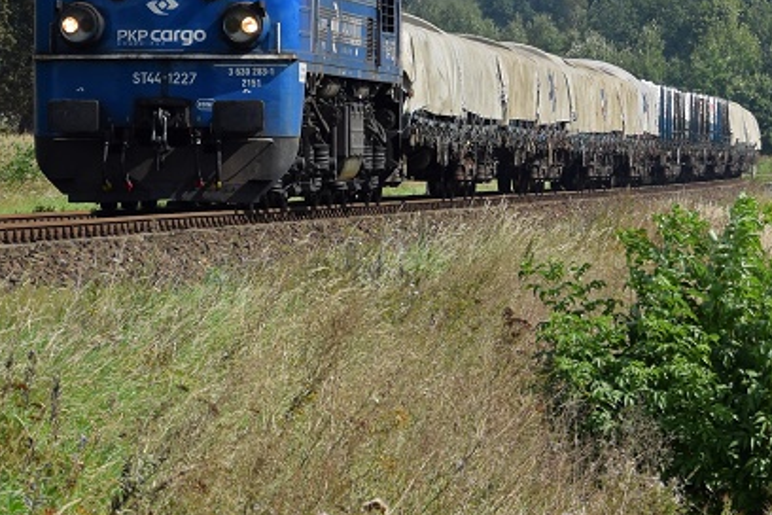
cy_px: -50
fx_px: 7560
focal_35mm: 353
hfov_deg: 5.8
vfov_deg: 3.9
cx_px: 759
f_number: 7.1
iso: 100
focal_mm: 75
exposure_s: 1/400
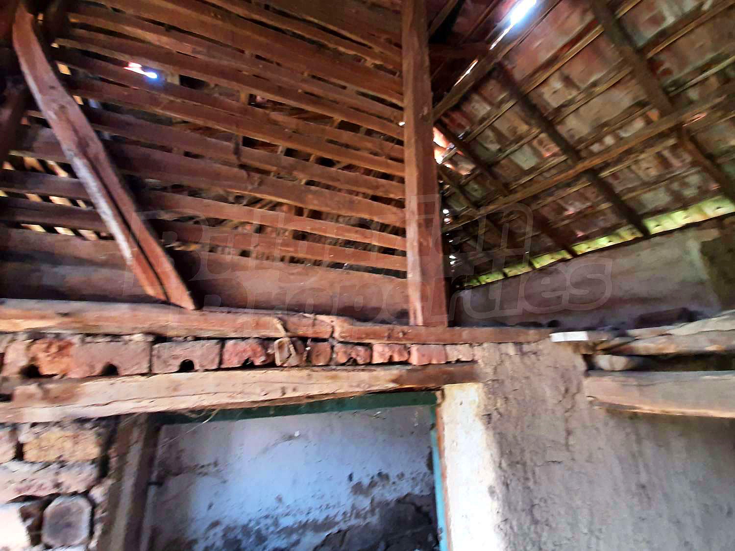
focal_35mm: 13
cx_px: 368
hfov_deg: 106.2
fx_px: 276
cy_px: 276
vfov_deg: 89.9
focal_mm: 1.42
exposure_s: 1/50
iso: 200
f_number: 2.2
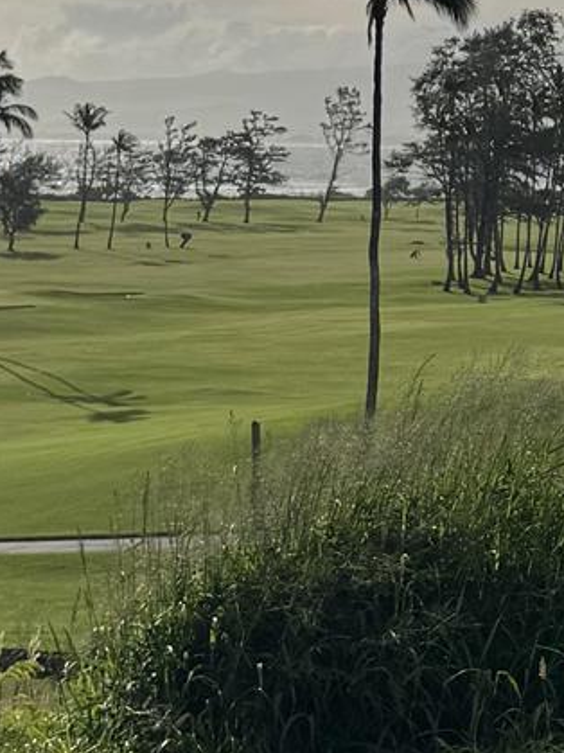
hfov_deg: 10.9
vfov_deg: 14.8
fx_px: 2869
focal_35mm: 132
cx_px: 798
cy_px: 93
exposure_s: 1/20000
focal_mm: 6.76
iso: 50
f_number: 1.78
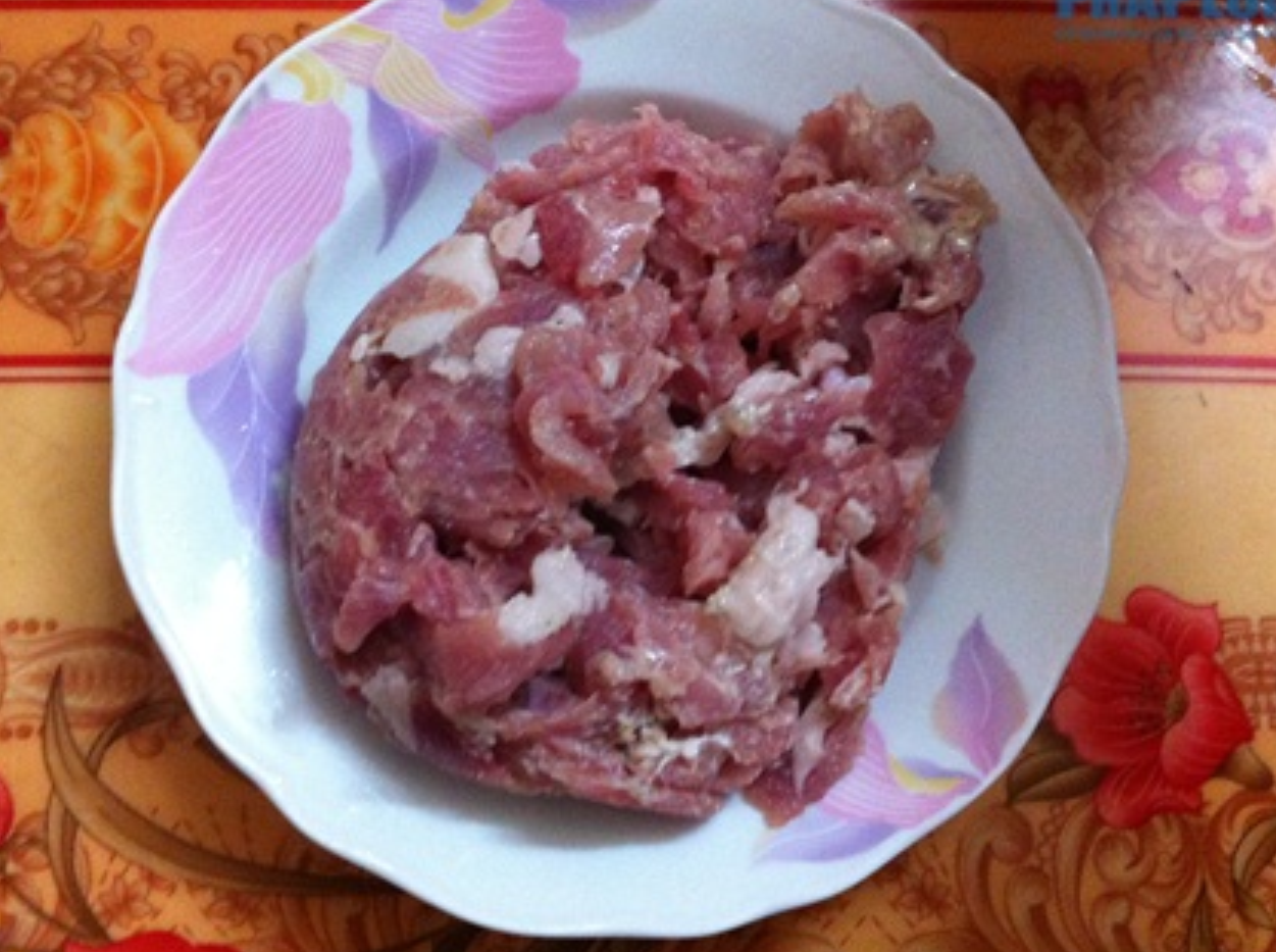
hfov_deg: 44.8
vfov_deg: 34.2
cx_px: 584
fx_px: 1545
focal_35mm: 42
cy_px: 442
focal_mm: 3.85
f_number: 2.8
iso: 400
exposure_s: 1/17
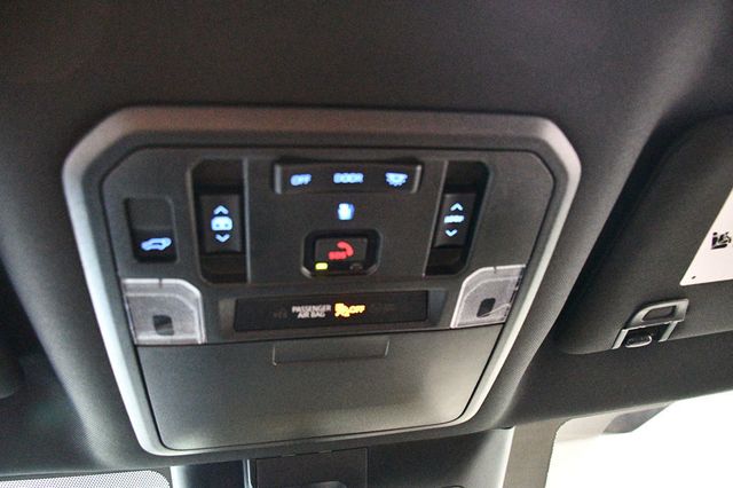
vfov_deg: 47.9
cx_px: 366
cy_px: 244
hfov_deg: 67.4
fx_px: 549
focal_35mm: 27
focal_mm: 18
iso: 12800
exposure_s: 1/50
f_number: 3.5
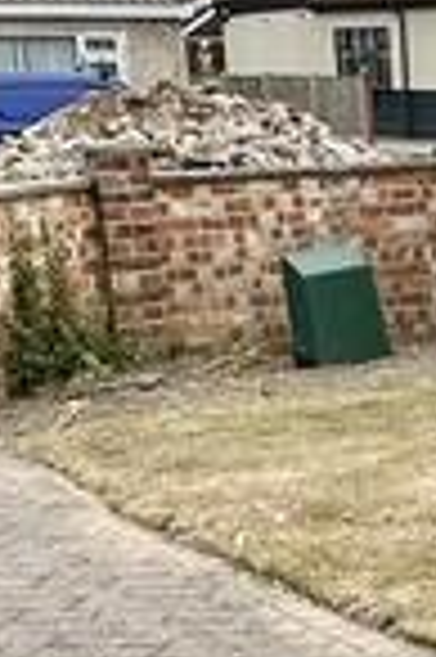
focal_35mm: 102
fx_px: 1857
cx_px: 953
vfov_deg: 20.0
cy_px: 432
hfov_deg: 11.6
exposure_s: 1/725
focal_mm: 2.22
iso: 40
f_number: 2.2
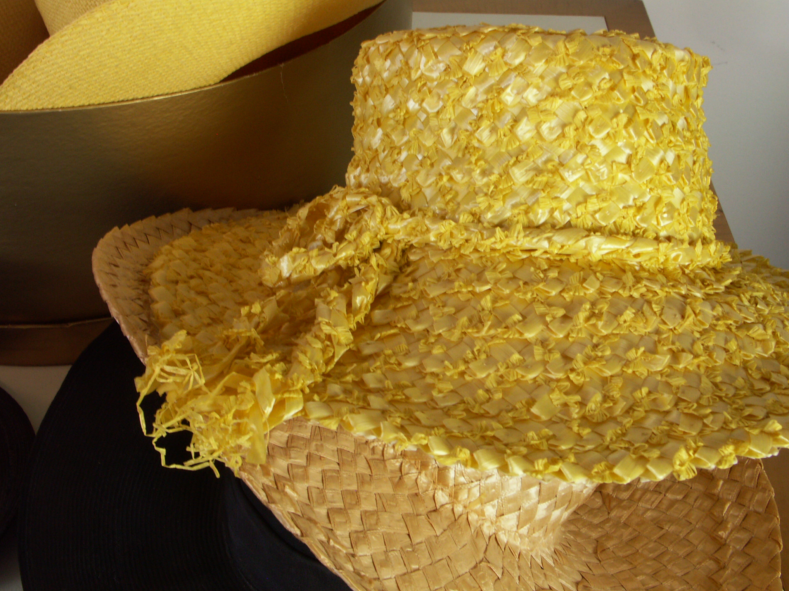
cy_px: 291
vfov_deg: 32.2
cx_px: 391
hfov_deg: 42.1
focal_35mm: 45
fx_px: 1026
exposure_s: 1/13
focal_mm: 11.31
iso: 100
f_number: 7.1
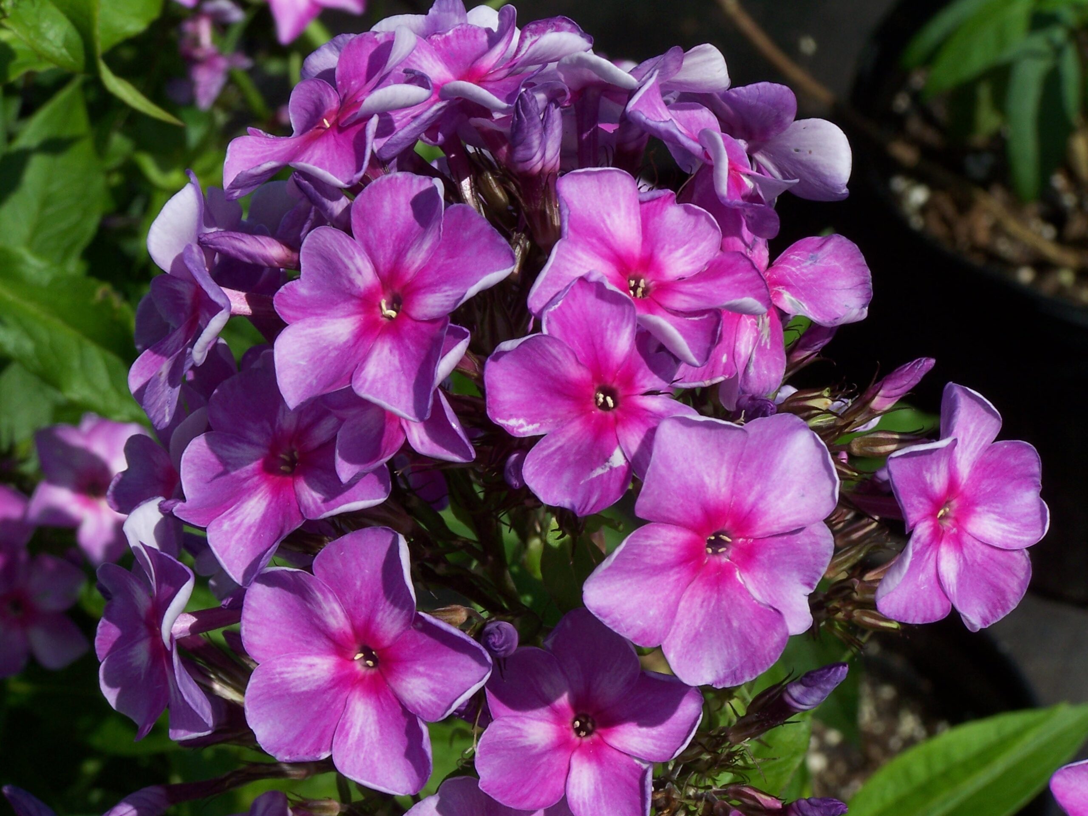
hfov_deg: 15.4
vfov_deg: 11.6
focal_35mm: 128
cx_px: 544
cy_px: 408
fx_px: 4023
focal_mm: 21.2
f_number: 6.3
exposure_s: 1/500
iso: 80
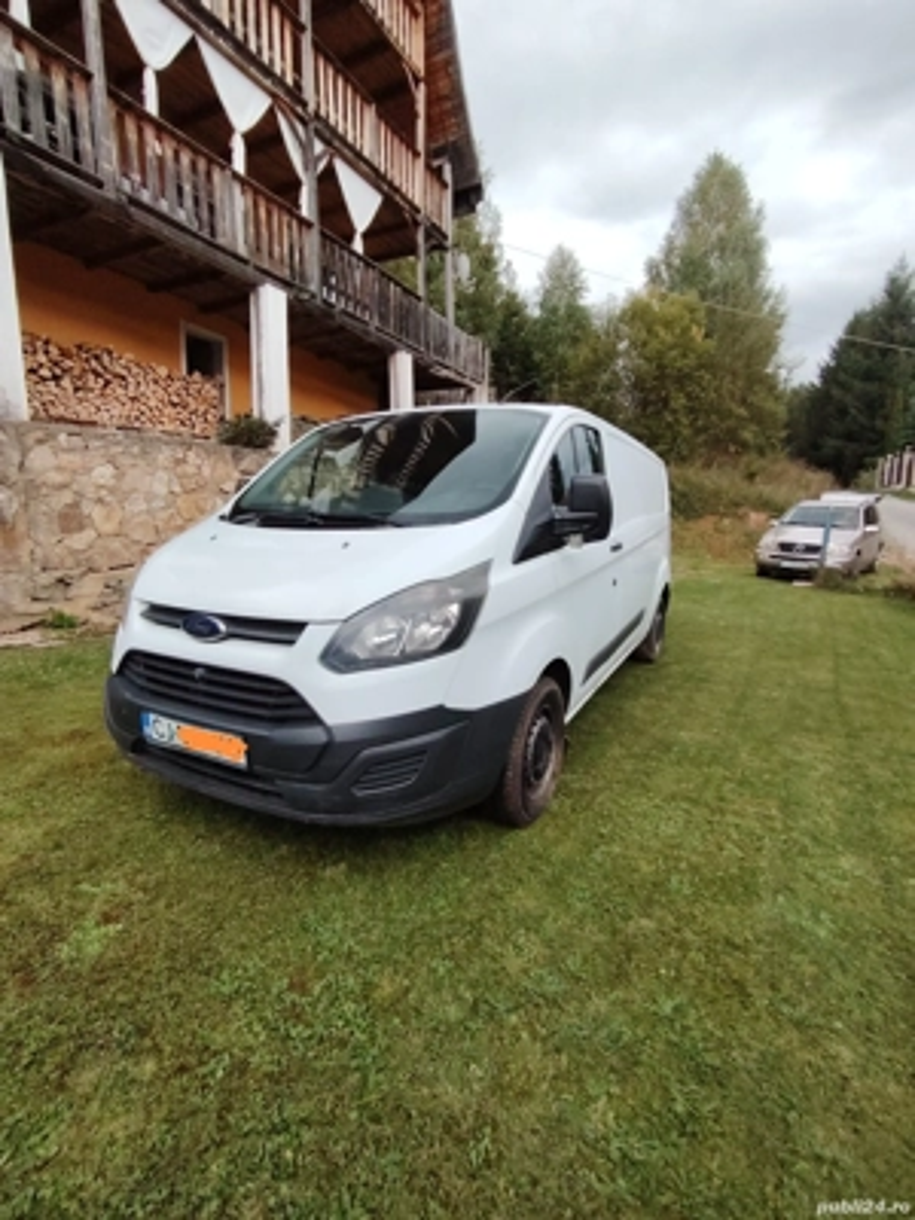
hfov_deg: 74.7
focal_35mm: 17
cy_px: 610
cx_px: 458
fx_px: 599
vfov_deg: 91.0
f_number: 2.2
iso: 100
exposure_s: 1/234
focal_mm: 1.43
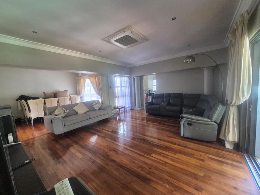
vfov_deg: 89.9
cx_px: 130
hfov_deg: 106.2
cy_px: 98
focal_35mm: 13
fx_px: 98
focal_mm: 1.74
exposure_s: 1/50
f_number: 2.2
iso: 640
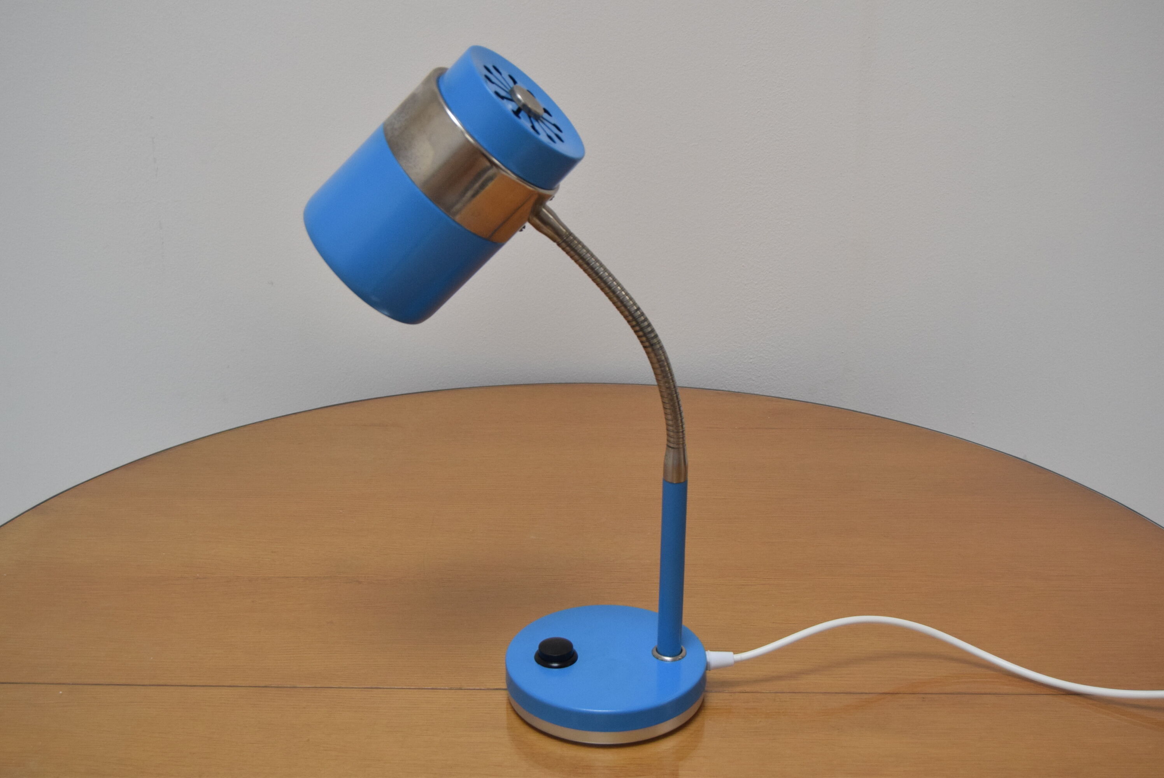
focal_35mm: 60
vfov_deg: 22.7
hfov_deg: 33.4
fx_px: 1941
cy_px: 389
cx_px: 582
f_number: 5.6
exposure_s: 1/125
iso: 1600
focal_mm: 40
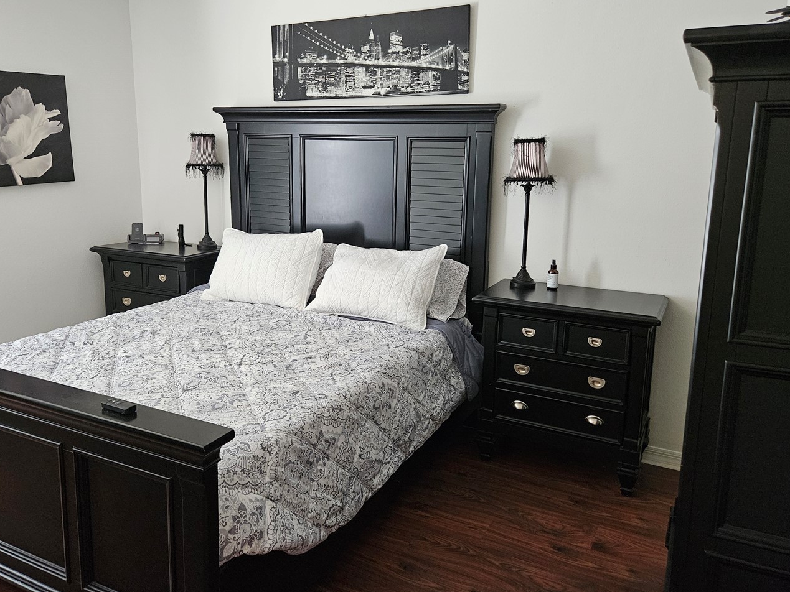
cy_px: 267
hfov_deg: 61.5
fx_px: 662
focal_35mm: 29
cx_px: 359
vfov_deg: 48.2
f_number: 1.8
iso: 640
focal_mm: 5.4
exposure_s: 1/60
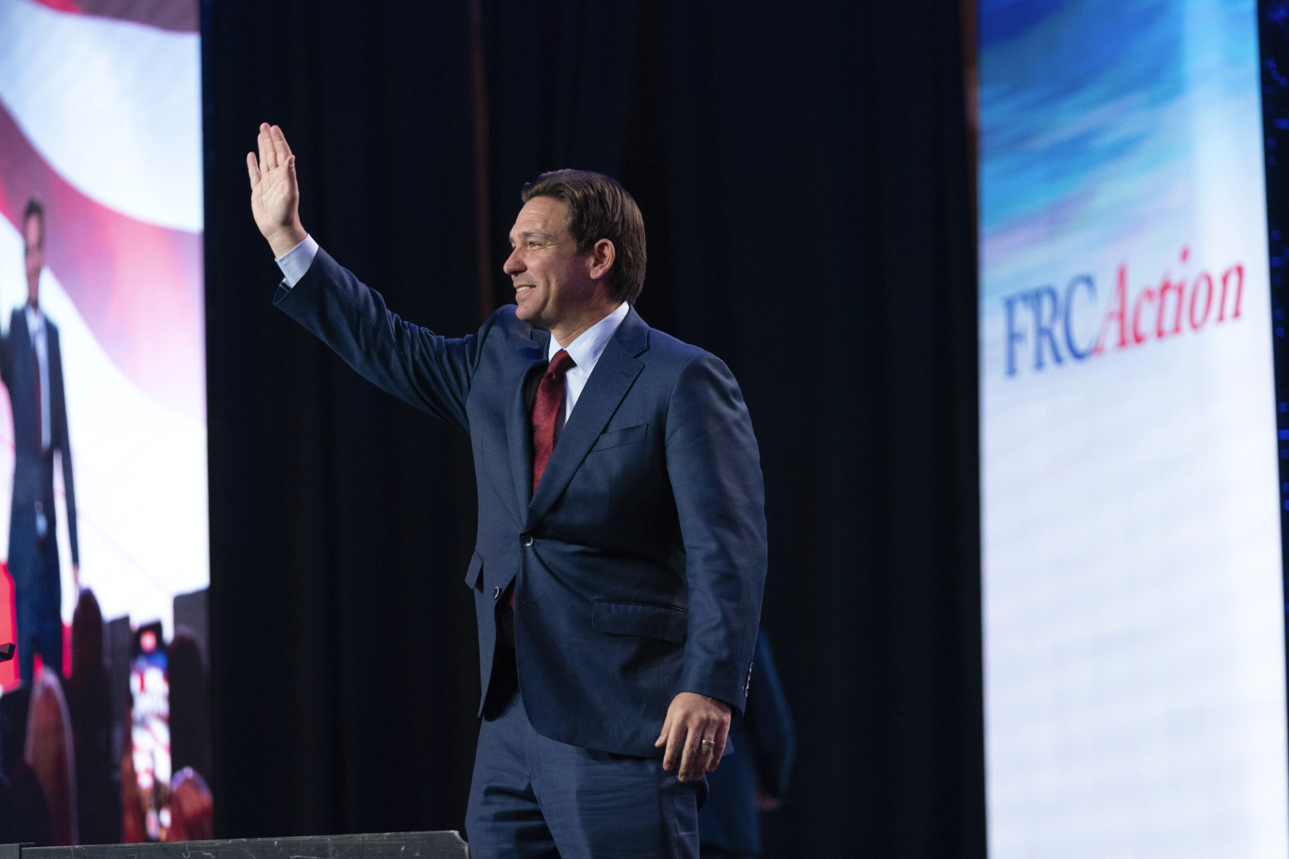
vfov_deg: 9.3
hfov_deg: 14.0
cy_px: 423
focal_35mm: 147
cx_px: 638
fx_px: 5263
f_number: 3.5
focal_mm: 144
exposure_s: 1/400
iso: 2500
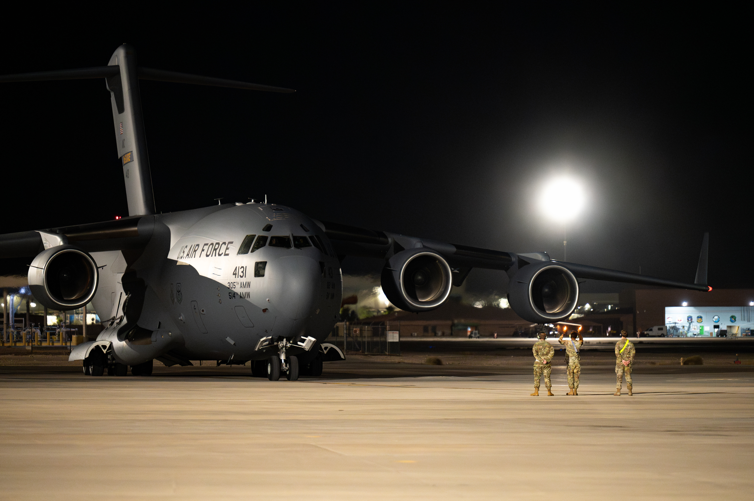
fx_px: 3244
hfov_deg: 13.3
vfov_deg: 8.8
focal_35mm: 155
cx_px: 377
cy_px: 250
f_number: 2.8
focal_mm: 155
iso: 16000
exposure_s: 1/320
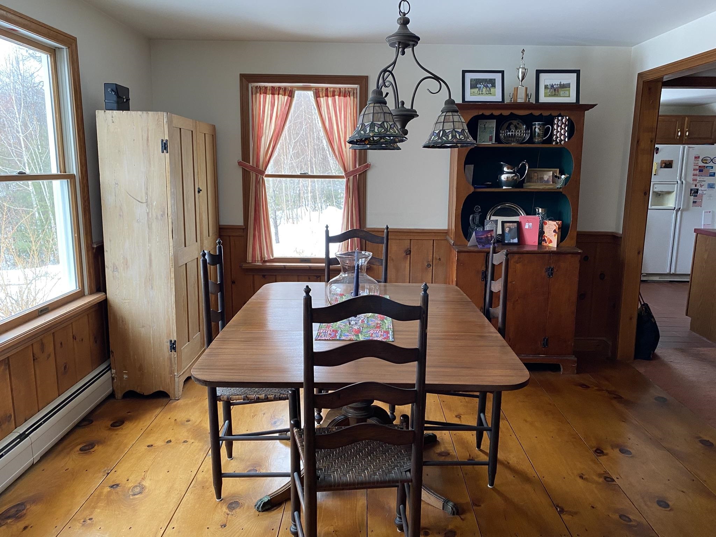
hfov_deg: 67.3
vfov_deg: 53.1
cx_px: 358
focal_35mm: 26
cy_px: 268
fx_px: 538
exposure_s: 1/60
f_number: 1.8
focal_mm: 4.25
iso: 100
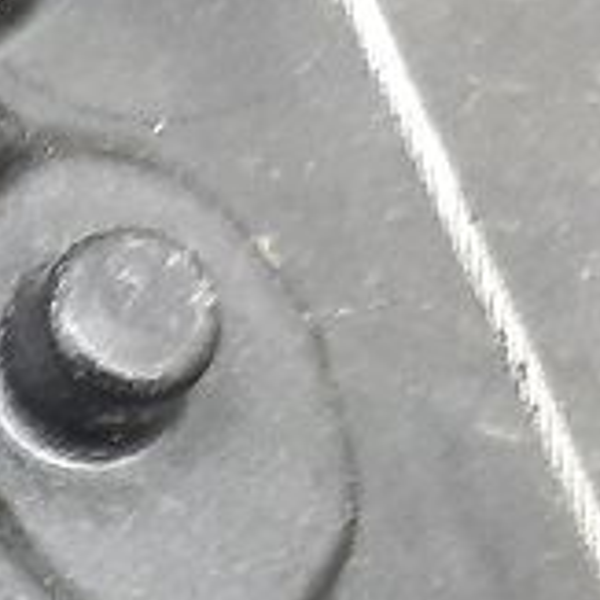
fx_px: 3196
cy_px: 1229
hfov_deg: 9.4
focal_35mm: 163
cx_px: -928
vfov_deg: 9.9
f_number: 2
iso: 320
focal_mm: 4.6
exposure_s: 1/33
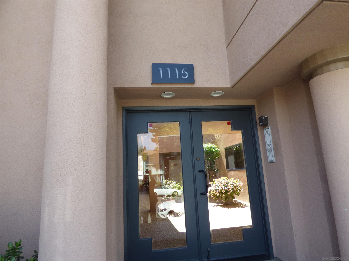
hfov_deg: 81.7
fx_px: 202
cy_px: 130
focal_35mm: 20
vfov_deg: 66.0
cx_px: 174
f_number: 2.8
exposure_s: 1/250
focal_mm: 3.58
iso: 100
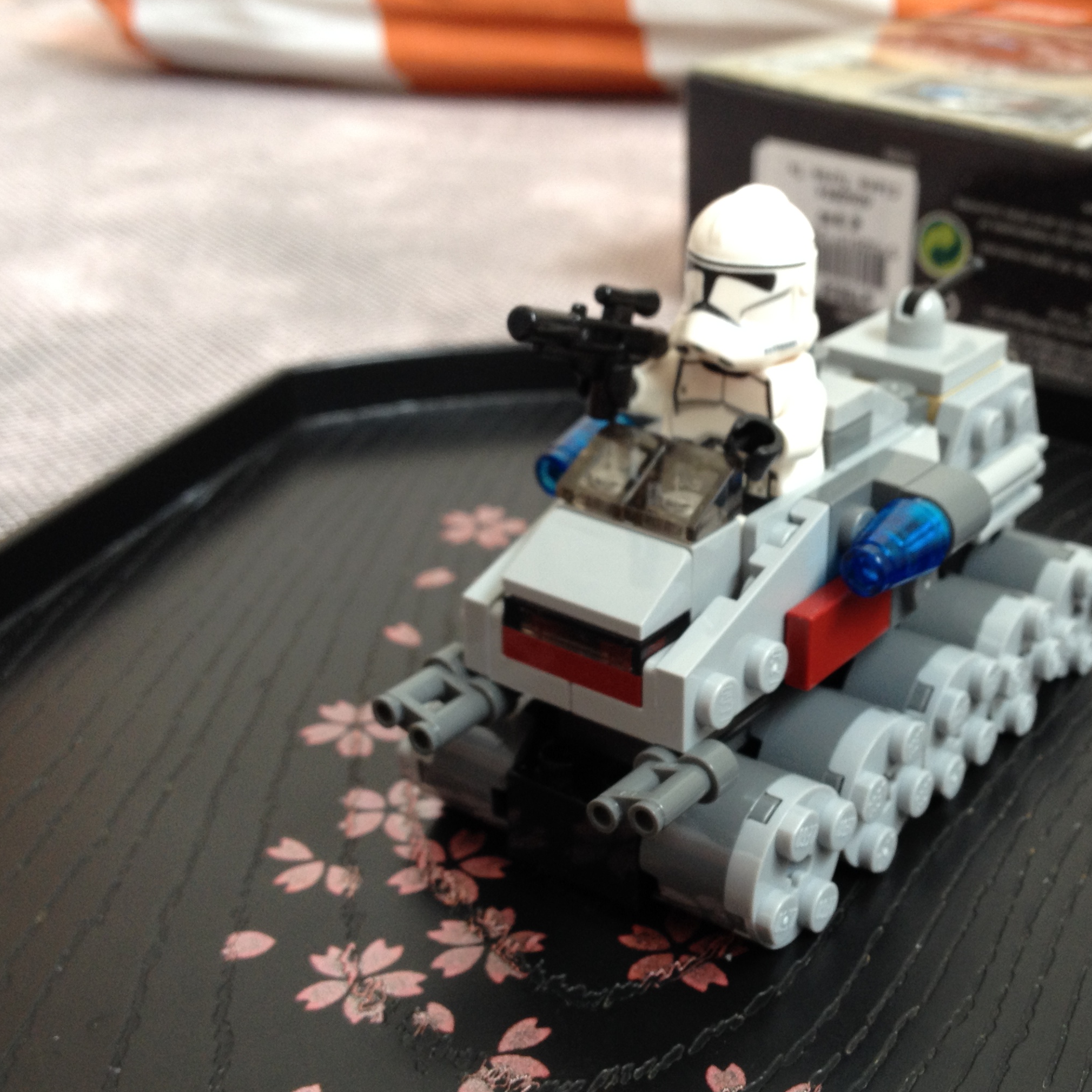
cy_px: 583
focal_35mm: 50
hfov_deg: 33.8
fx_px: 1785
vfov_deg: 34.0
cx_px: 708
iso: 64
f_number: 2.4
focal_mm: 4.28
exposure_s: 1/20
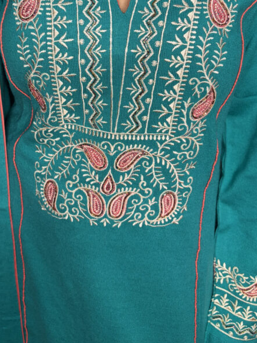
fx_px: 406
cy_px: 94
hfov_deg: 35.0
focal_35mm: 41
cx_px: 97
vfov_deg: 44.5
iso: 125
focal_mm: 5.96
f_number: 1.6
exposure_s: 1/50
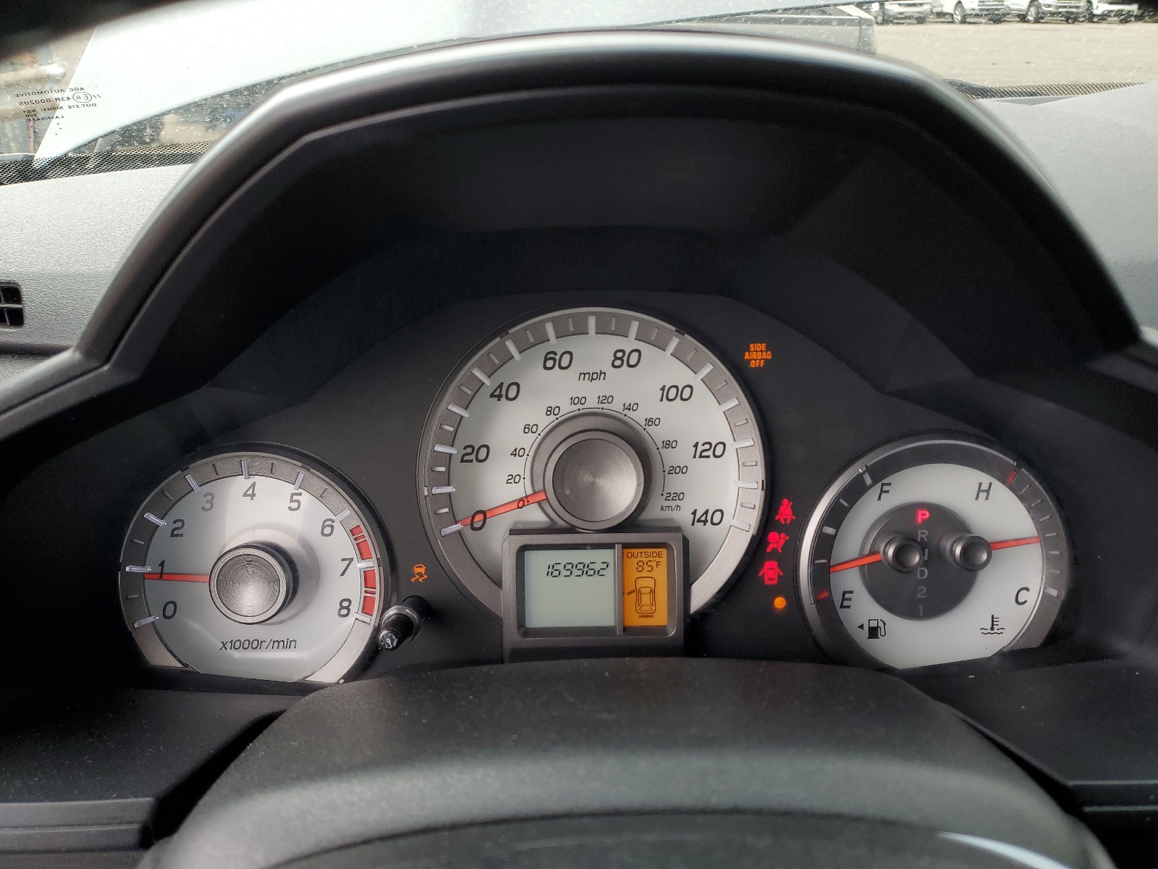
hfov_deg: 67.3
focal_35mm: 26
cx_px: 579
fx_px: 870
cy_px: 434
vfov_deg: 53.1
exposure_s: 1/222
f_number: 1.5
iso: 50
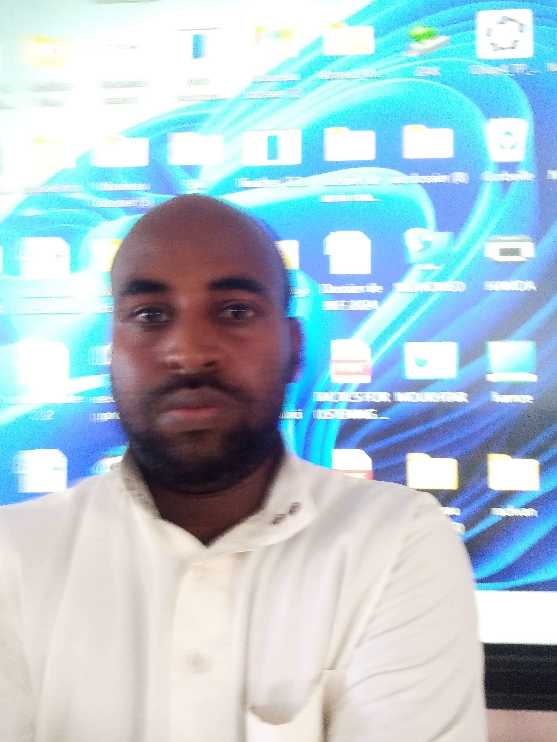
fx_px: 558
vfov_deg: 67.3
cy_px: 371
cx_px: 278
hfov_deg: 53.1
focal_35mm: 26
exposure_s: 1/25
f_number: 1.8
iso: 530
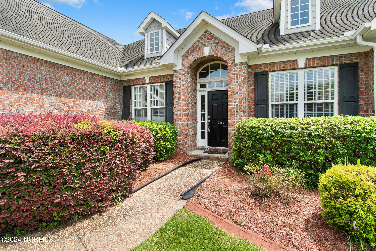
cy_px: 126
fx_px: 178
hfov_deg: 93.3
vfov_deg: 70.4
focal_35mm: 17
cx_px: 188
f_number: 5.6
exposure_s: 1/125
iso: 100
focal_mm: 11.5
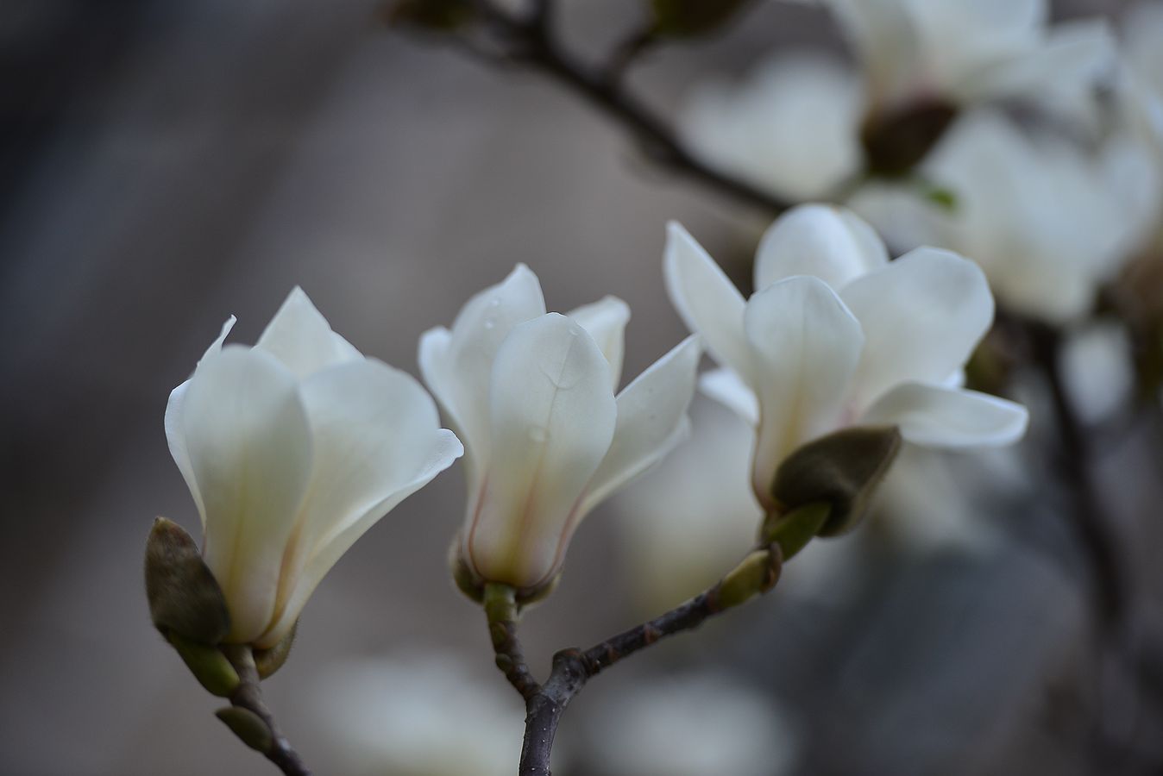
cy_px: 388
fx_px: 6464
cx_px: 582
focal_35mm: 200
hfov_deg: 10.3
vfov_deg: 6.9
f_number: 2.8
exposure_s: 1/500
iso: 320
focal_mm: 200
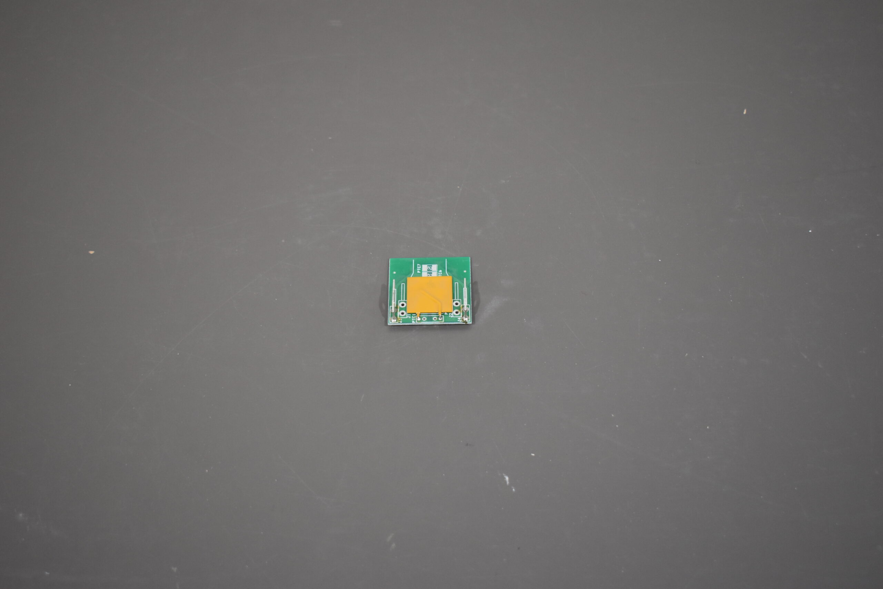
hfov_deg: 38.9
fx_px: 1251
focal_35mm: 51
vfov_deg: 26.5
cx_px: 442
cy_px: 294
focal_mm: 34
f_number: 4.5
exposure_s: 1/160
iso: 800
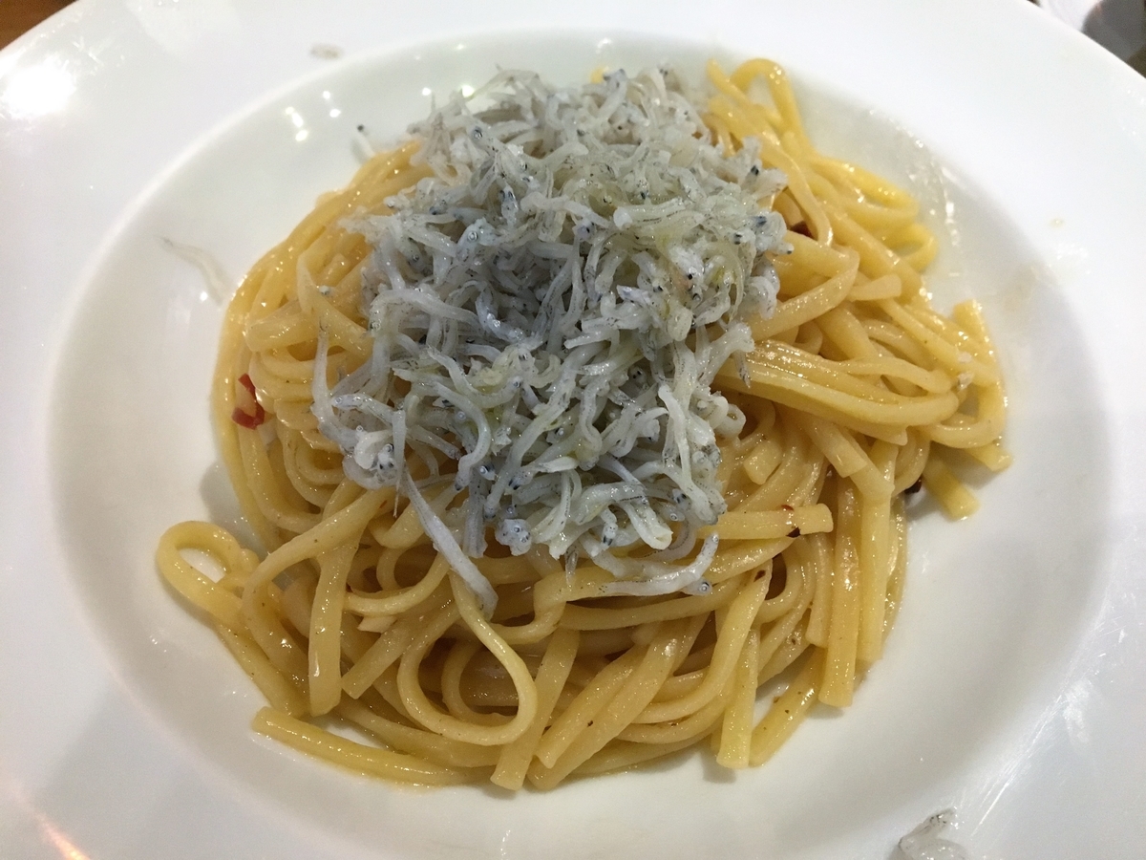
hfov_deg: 61.7
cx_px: 573
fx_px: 960
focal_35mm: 29
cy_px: 430
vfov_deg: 48.2
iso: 200
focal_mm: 4.15
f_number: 2.2
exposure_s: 1/20
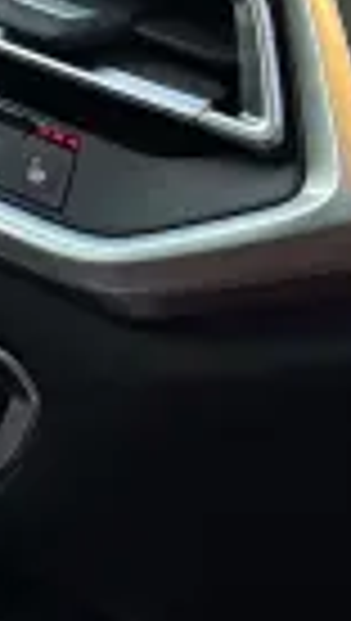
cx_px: -212
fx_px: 2242
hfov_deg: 8.7
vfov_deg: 15.6
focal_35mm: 136
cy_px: 40
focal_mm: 6.76
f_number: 1.78
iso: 100
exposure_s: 1/49
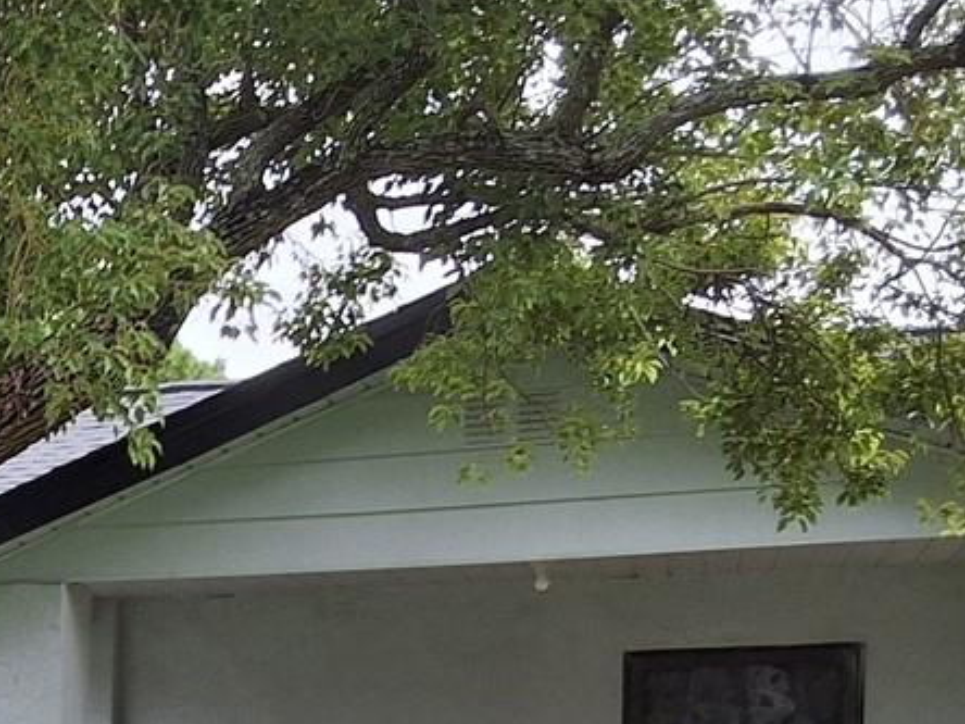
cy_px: 1107
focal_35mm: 101
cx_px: -374
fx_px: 2816
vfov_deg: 13.7
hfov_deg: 17.9
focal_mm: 2.91
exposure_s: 1/363
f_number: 1.9
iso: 32
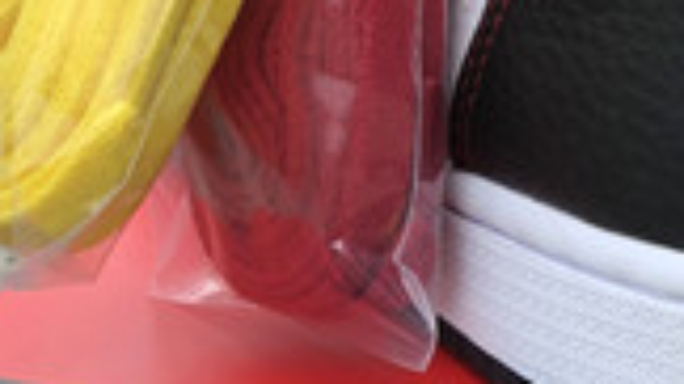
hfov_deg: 8.2
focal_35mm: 258
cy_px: 78
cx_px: 1043
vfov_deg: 4.7
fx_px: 4678
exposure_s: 1/203
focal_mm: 6
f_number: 2.4
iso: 16
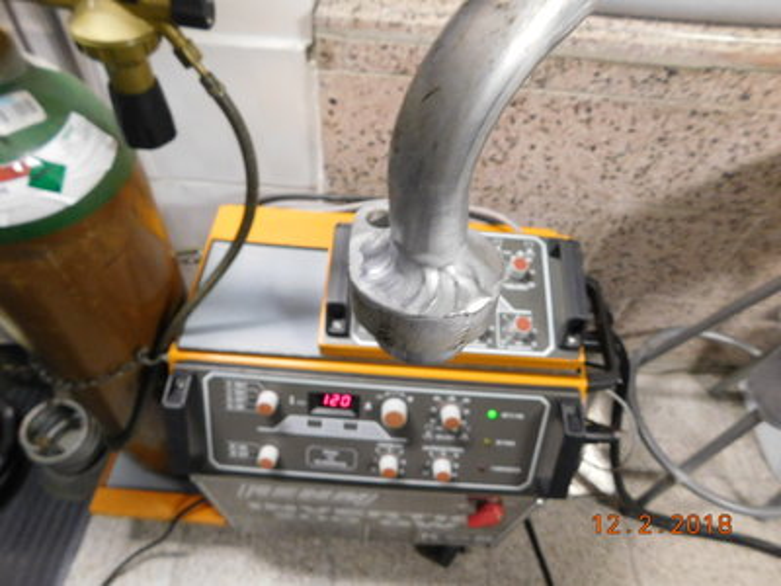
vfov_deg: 58.9
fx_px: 519
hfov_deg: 73.9
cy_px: 293
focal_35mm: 23
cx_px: 390
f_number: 3
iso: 400
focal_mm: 4
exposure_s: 1/10
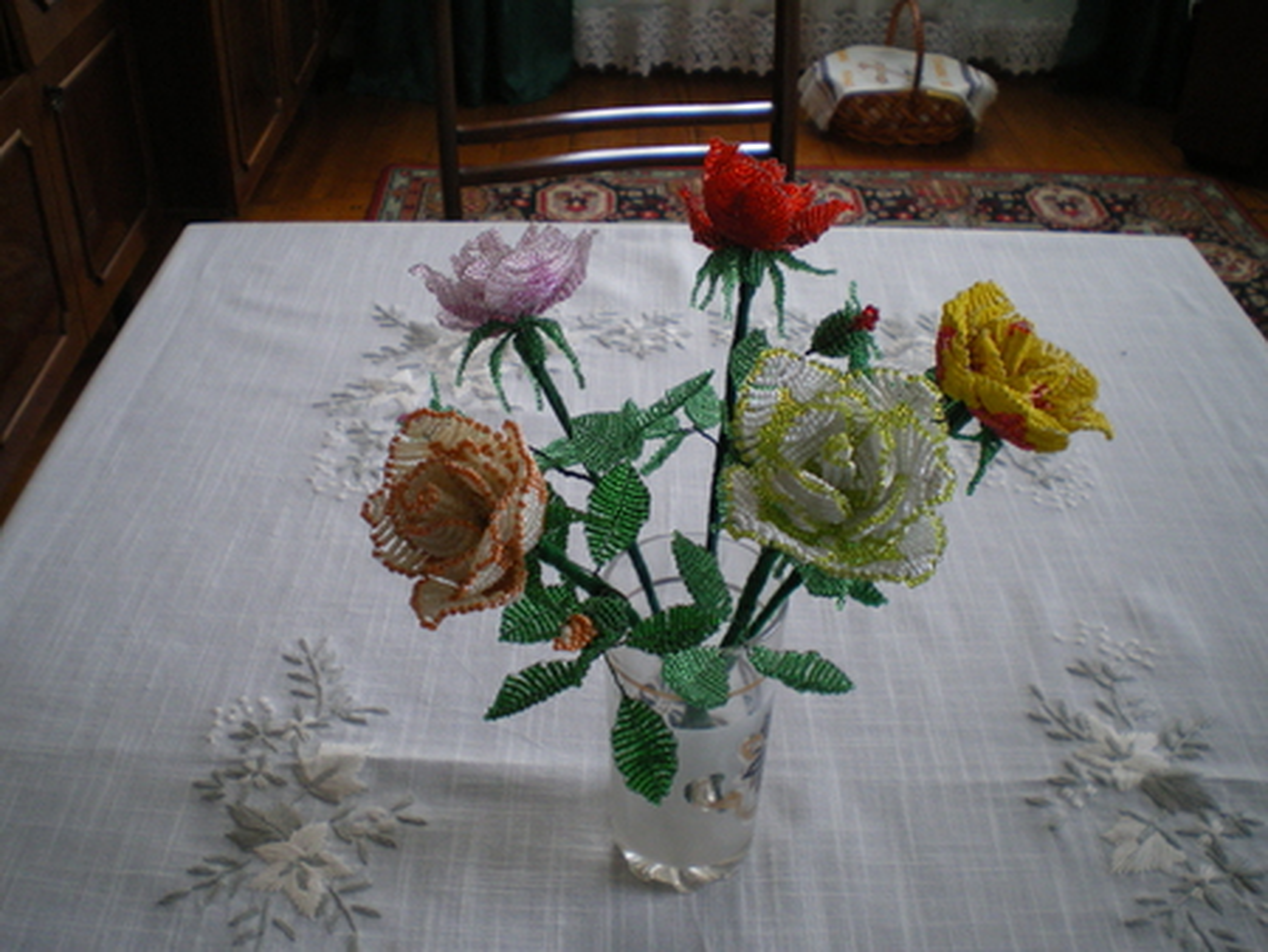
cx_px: 634
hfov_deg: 51.3
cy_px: 476
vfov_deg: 39.7
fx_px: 1319
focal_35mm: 36
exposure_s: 1/50
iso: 250
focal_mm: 6.3
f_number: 3.1
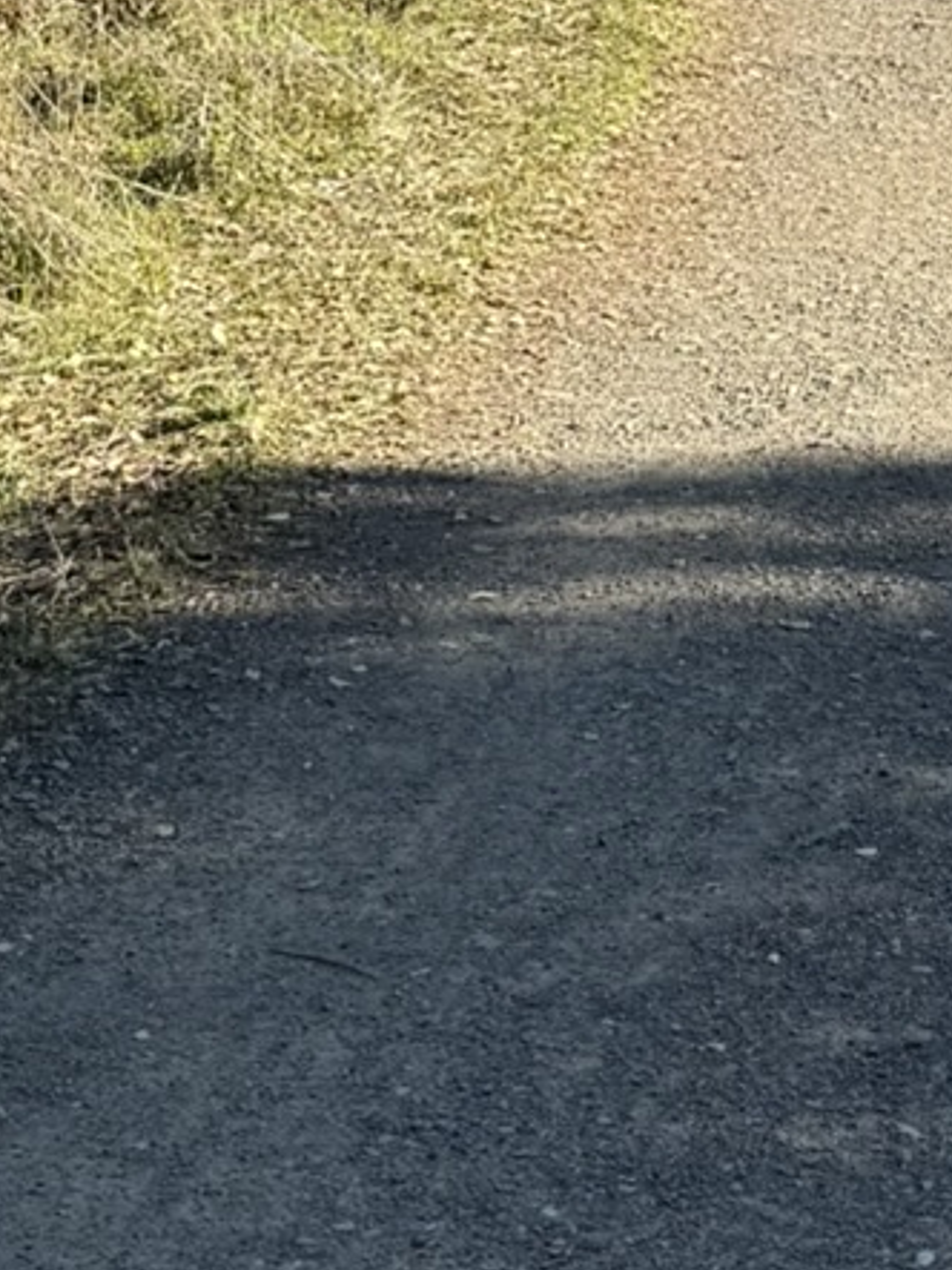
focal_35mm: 111
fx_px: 4072
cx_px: 900
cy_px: -725
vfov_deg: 16.0
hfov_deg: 13.2
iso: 100
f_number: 1.78
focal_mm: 6.76
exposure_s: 1/1493
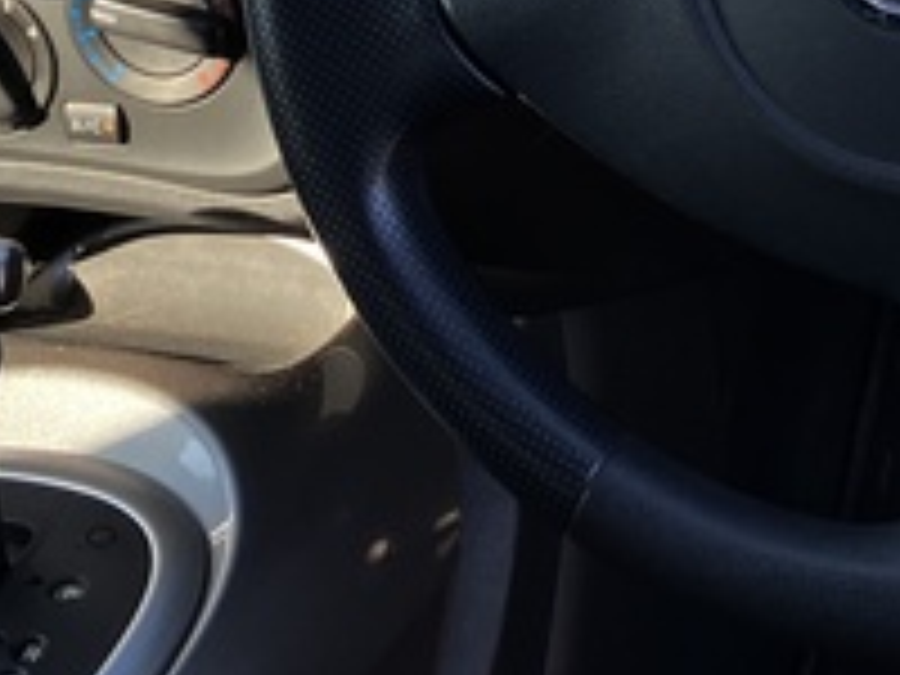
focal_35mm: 112
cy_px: -405
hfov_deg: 17.6
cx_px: 486
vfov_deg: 12.4
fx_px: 2912
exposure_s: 1/210
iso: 25
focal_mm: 3.99
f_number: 1.8
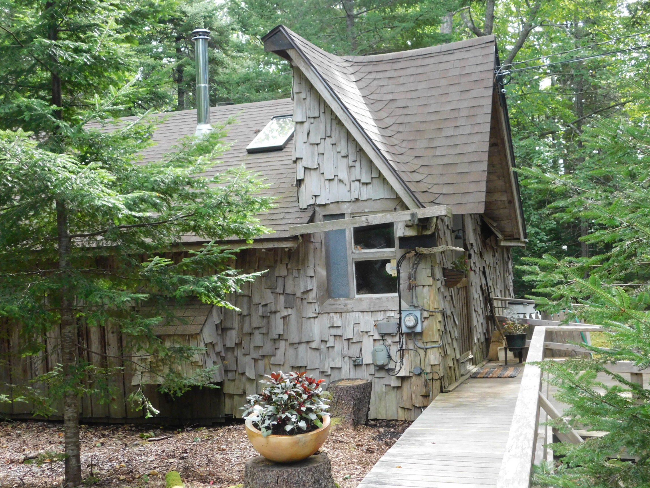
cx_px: 325
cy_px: 244
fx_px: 845
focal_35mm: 45
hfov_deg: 42.1
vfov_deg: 32.2
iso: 400
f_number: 3.7
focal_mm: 8
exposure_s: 1/200
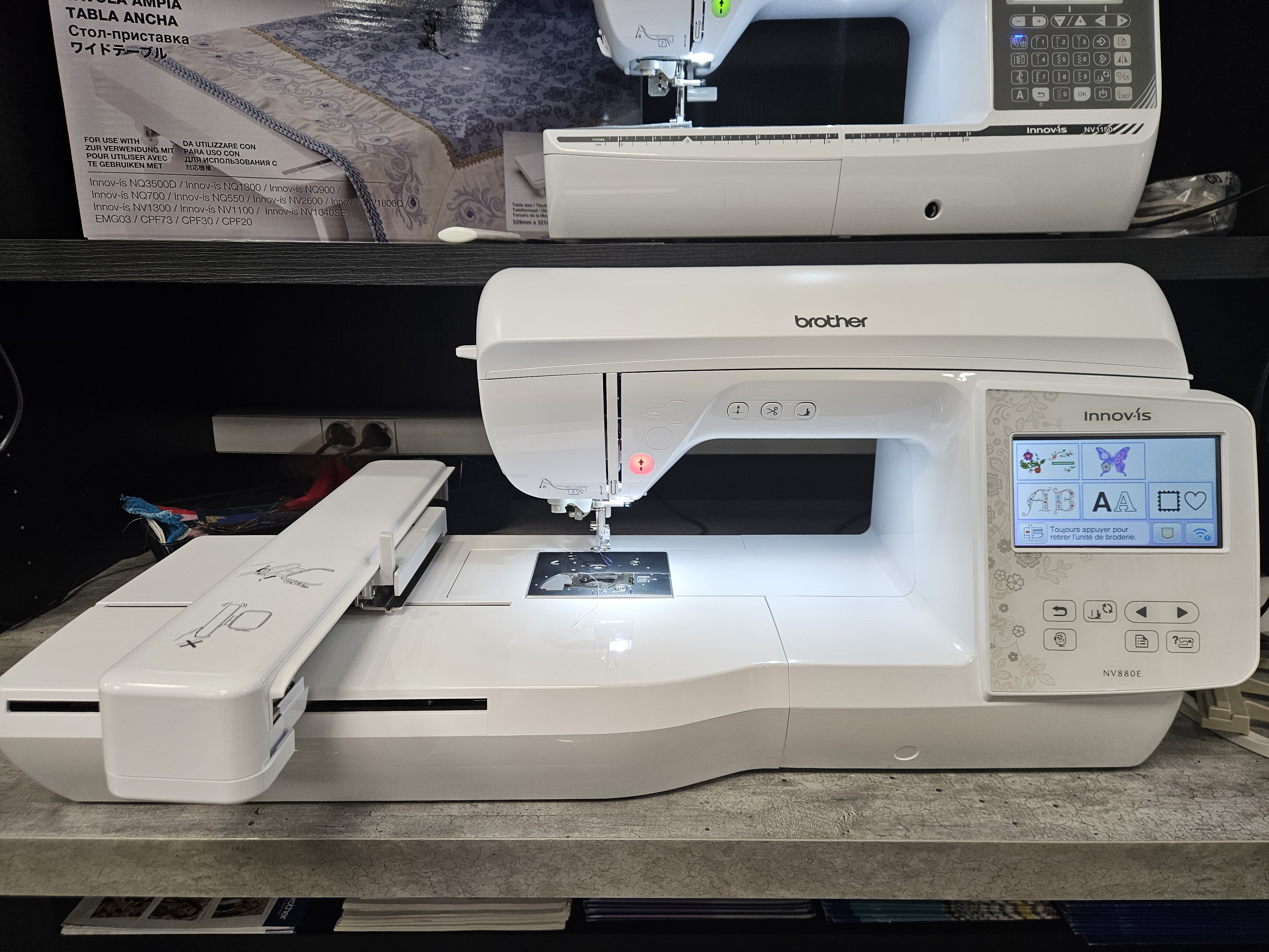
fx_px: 843
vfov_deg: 58.9
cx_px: 634
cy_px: 476
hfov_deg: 73.9
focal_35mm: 23
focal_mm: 5.4
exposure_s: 1/190
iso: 160
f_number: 1.8
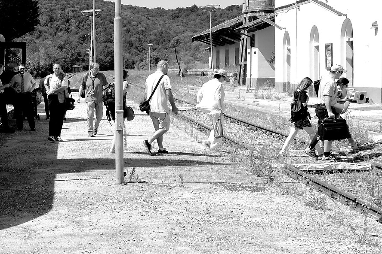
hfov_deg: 24.0
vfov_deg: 18.7
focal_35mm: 73
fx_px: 775
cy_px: 136
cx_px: -126
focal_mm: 18
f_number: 5.6
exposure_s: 1/400
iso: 200
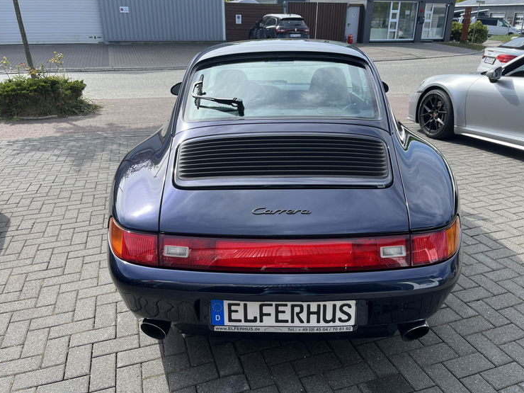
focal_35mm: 27
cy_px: 193
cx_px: 267
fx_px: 409
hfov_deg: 65.3
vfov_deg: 51.4
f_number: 1.6
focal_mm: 5.1
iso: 50
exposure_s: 1/1497
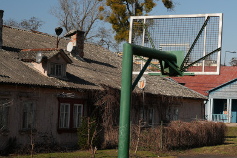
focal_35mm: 95
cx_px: 275
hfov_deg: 20.3
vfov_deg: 14.4
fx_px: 626
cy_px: 74
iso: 100
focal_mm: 35
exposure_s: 1/3200
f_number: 2.8
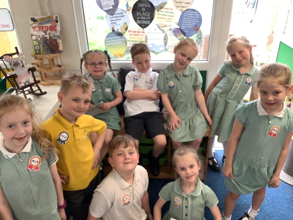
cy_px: 110
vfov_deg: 45.4
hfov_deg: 58.4
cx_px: 146
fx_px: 262
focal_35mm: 31
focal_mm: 3.3
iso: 100
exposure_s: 1/50
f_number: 2.4
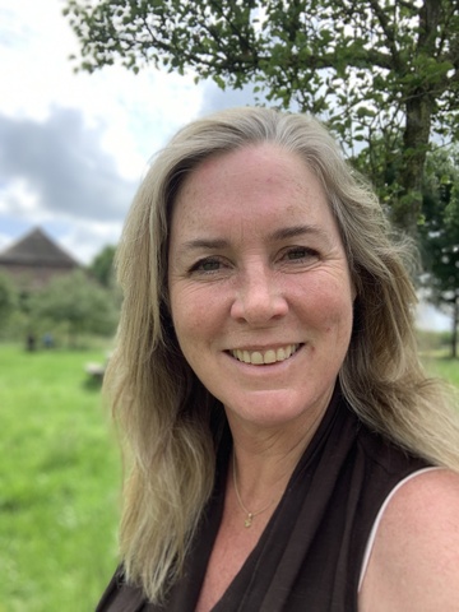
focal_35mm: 32
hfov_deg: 44.2
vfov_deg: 56.8
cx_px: 230
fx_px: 566
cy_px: 306
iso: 16
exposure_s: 1/330
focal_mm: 2.87
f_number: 2.2
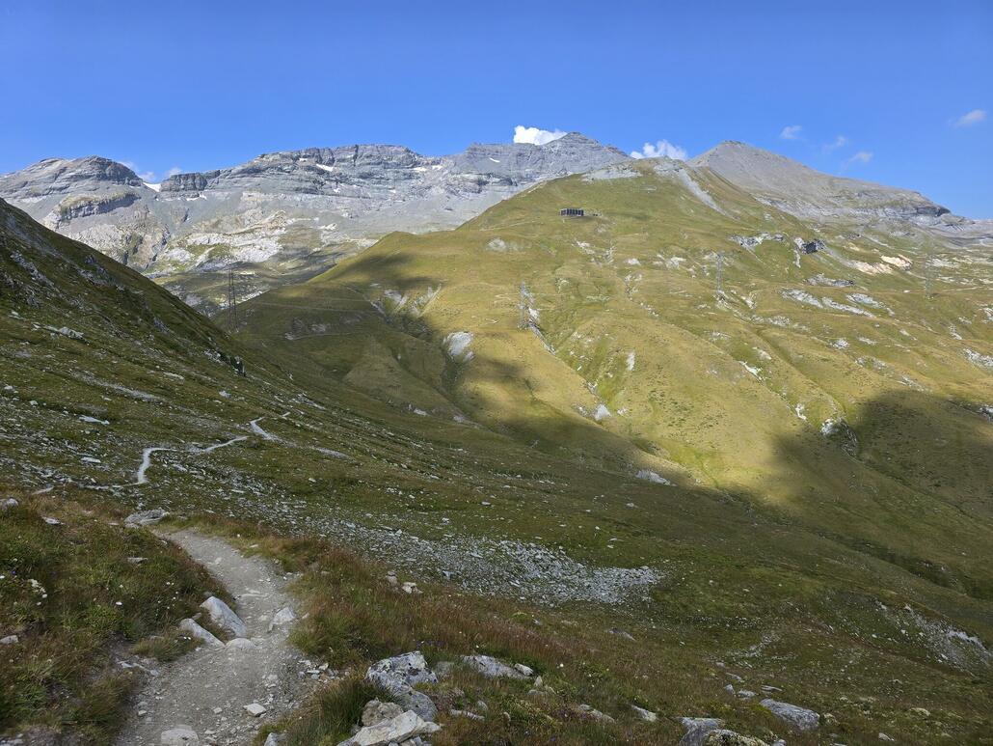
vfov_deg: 58.9
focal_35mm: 23
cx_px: 496
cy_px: 373
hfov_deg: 73.9
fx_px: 660
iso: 12
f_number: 1.7
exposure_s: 1/568
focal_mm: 6.3
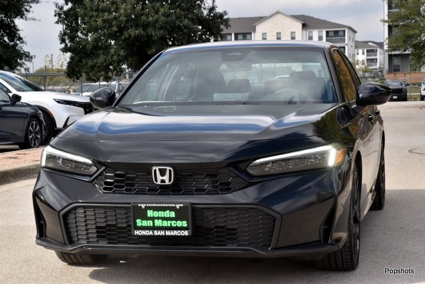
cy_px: 142
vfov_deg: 17.5
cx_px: 212
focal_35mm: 78
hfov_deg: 26.0
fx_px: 921
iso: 200
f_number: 9
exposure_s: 1/320
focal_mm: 52
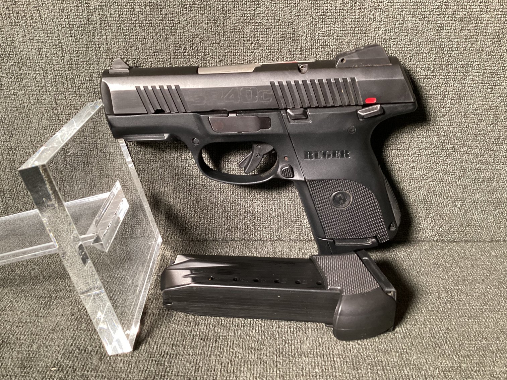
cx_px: 254
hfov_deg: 58.3
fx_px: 454
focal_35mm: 31
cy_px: 190
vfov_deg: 45.4
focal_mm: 3.3
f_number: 2.4
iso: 320
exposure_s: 1/33
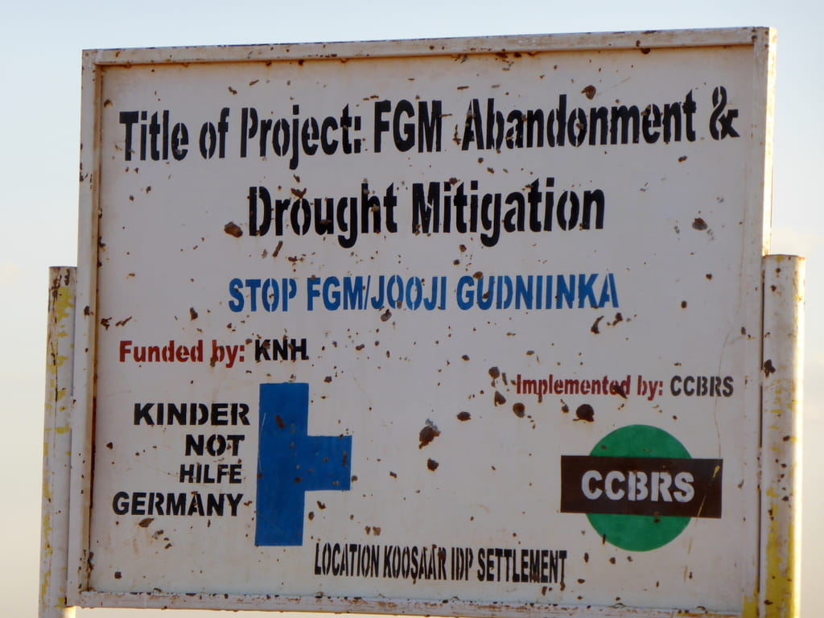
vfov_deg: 6.3
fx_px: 5618
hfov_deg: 8.4
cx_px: 412
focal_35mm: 236
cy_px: 309
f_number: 5.6
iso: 100
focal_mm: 38.2
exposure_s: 1/160
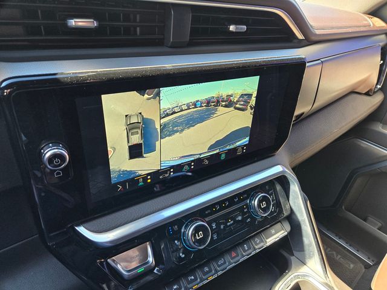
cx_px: 194
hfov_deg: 73.9
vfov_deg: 58.9
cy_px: 145
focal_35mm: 23
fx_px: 257
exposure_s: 1/180
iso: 160
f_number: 1.8
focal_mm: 5.4
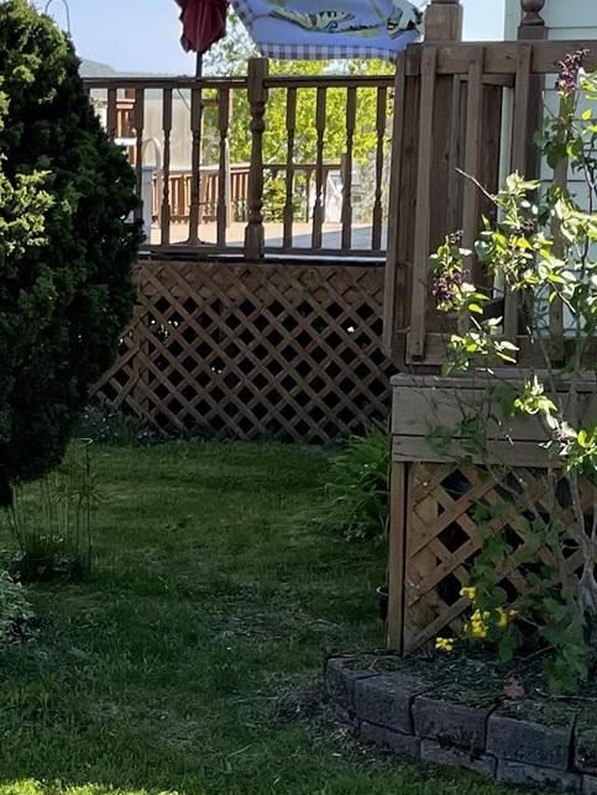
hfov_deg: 15.6
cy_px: 533
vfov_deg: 21.0
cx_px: -20
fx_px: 2139
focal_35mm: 93
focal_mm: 4.2
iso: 32
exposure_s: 1/2053
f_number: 1.6
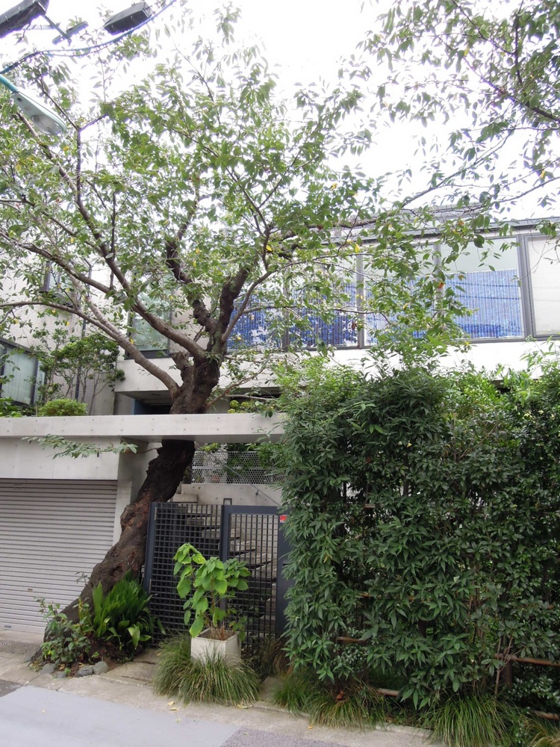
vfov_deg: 71.6
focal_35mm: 24
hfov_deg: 56.8
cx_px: 280
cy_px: 374
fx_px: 518
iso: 160
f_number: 2.8
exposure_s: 1/200
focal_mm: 4.3
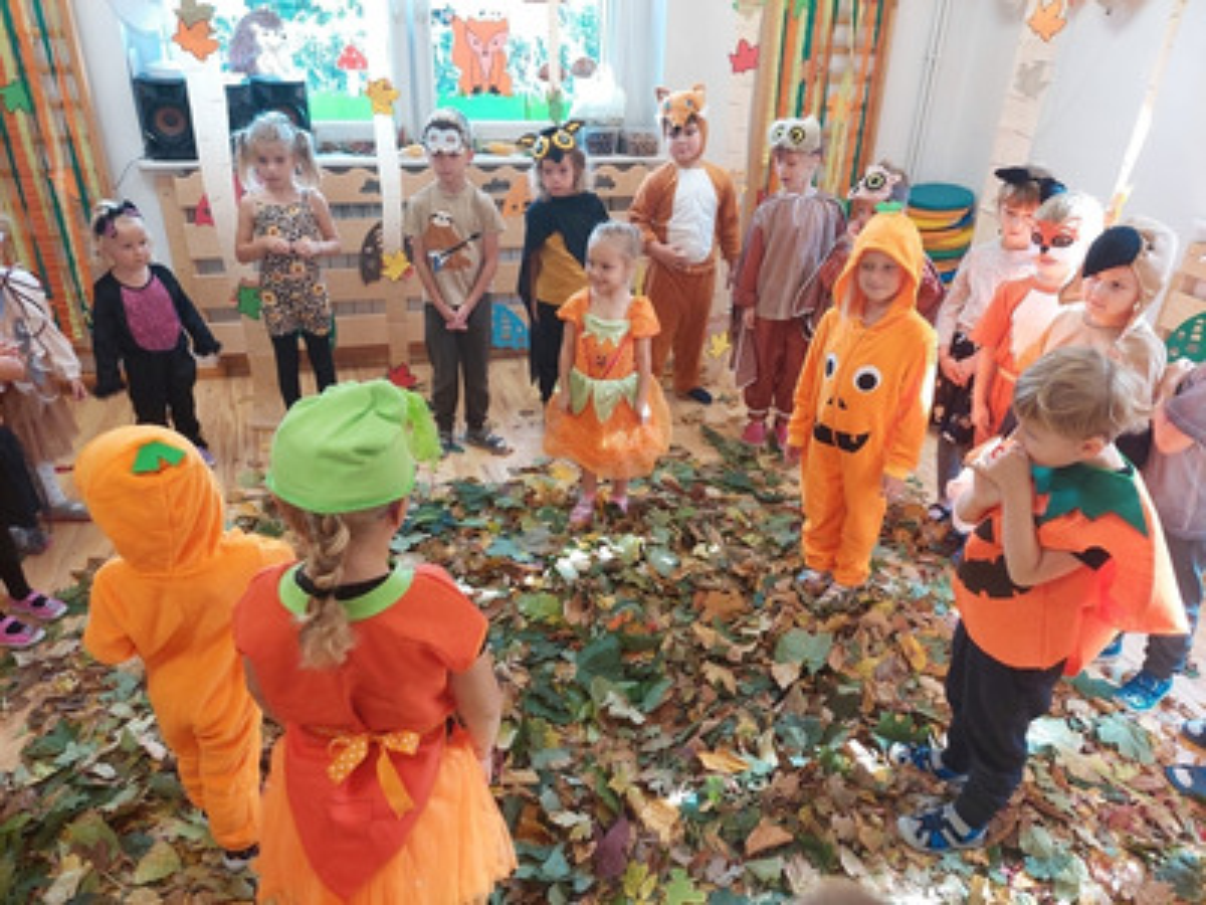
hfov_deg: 69.4
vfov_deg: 54.9
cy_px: 452
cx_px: 603
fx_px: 871
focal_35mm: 25
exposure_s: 1/100
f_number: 1.8
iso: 160
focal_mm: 5.23
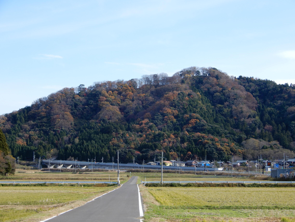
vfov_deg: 17.4
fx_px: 724
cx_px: 148
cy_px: 111
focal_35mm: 85
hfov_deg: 23.0
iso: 80
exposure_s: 1/320
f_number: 5
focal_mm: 15.2
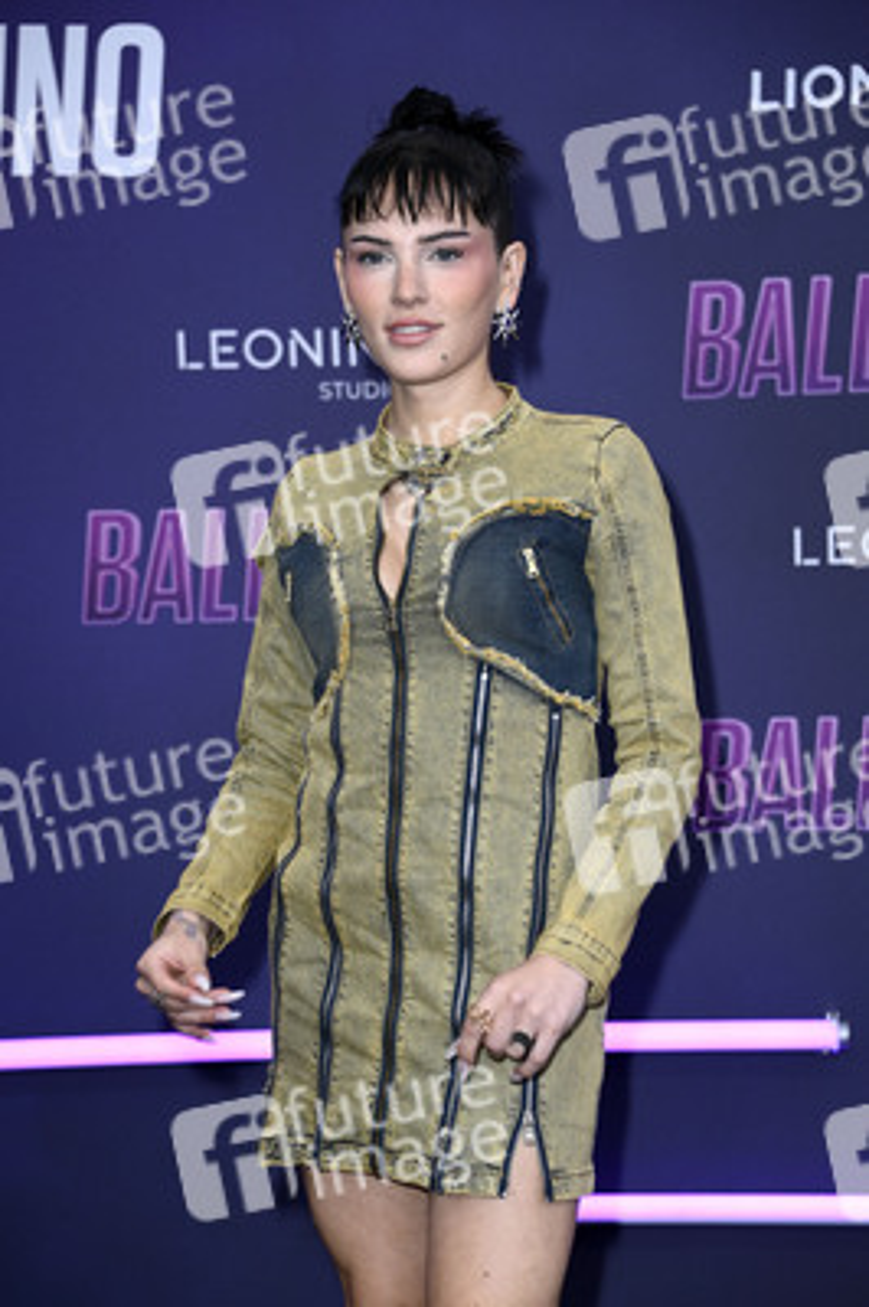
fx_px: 3808
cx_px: 434
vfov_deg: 19.5
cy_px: 654
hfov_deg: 13.0
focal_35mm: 105
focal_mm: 105
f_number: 5.6
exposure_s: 1/250
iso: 320
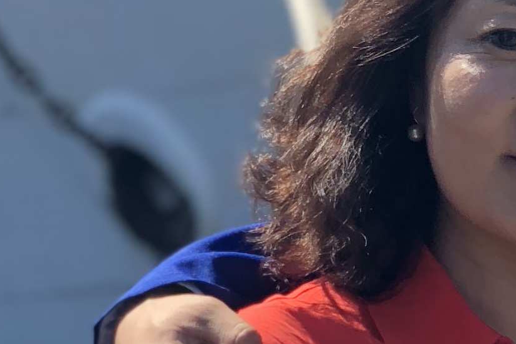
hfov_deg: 7.7
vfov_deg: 5.2
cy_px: 49
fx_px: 3799
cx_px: 480
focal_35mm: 265
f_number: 2.4
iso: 16
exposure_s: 1/440
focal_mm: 6
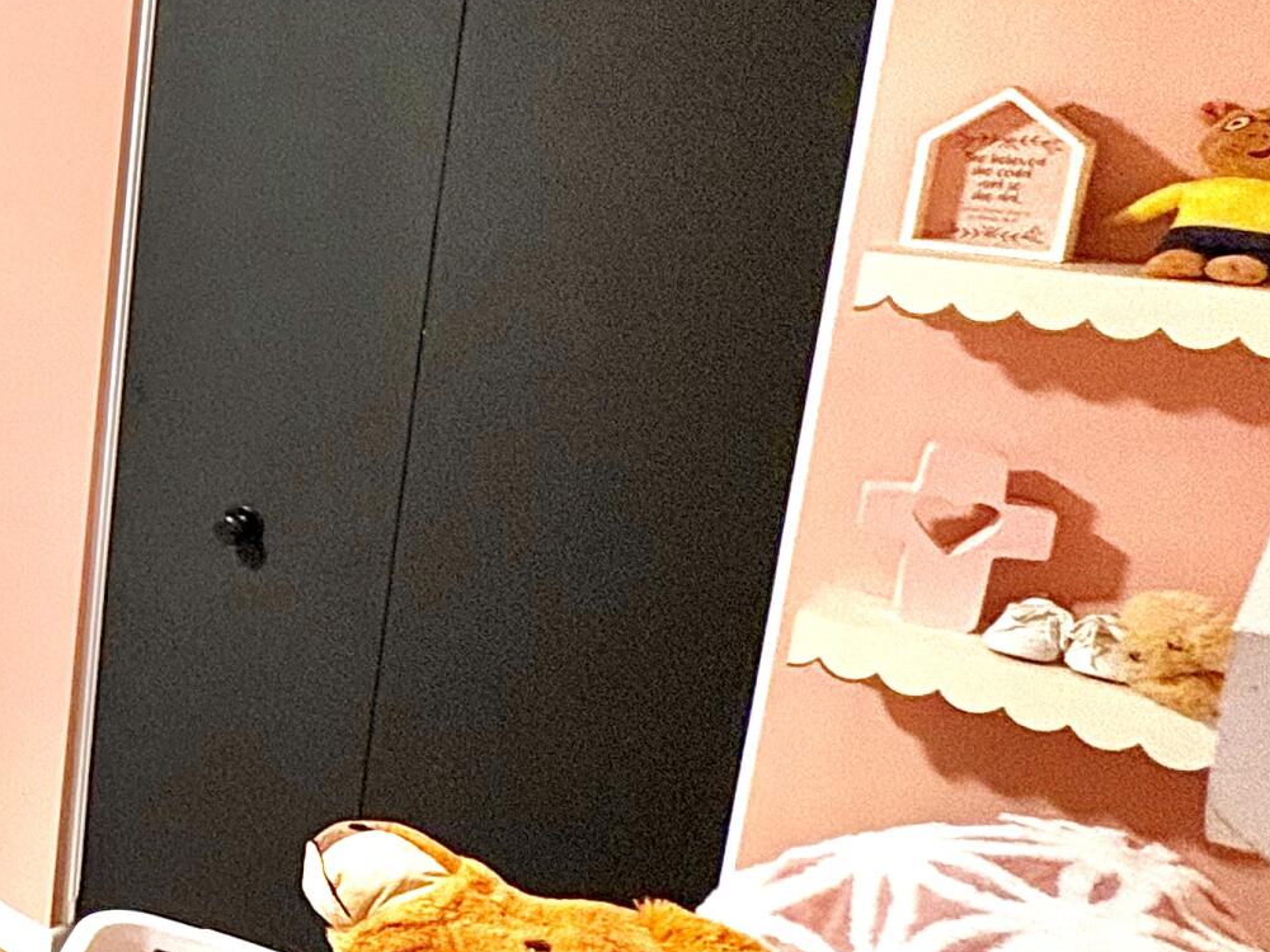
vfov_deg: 34.0
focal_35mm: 42
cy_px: 316
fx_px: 1541
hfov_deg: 31.1
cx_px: -494
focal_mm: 2.22
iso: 400
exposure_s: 1/60
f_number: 2.2
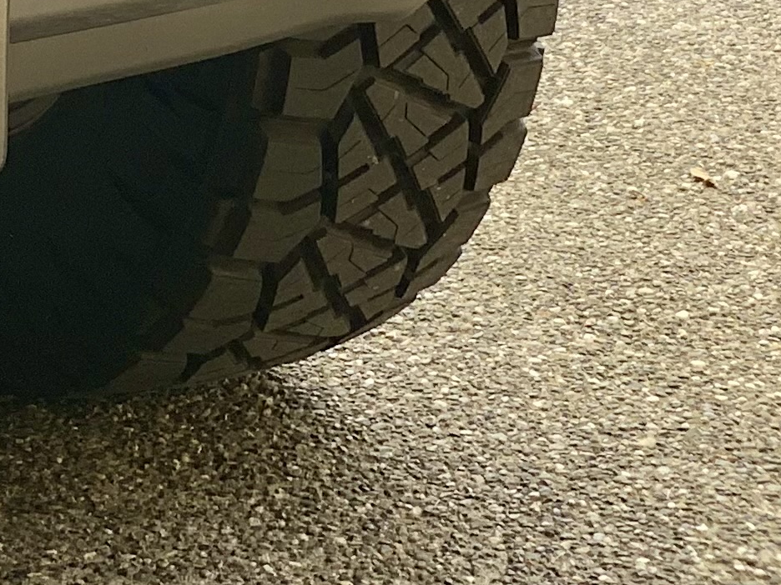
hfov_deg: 8.4
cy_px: -591
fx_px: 5054
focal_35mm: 224
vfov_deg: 6.4
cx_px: -741
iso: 20
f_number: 2.4
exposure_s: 1/122
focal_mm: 6
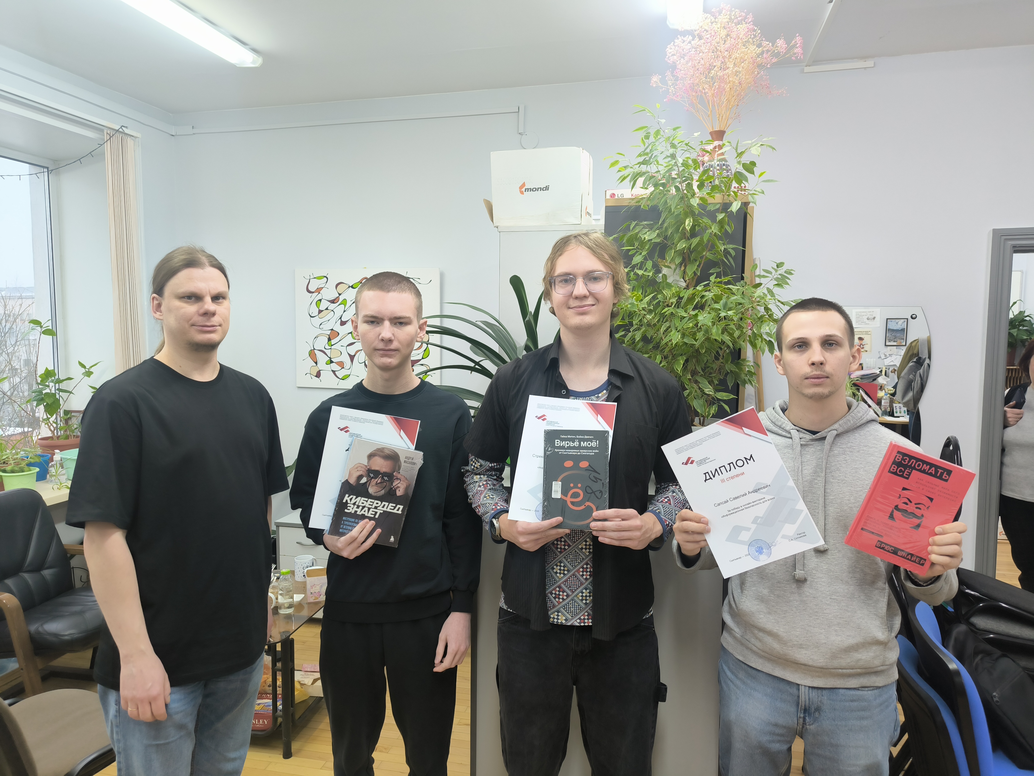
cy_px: 388
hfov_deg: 71.6
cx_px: 517
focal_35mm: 24
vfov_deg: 56.8
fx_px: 717
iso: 200
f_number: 1.9
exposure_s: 1/100
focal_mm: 6.92
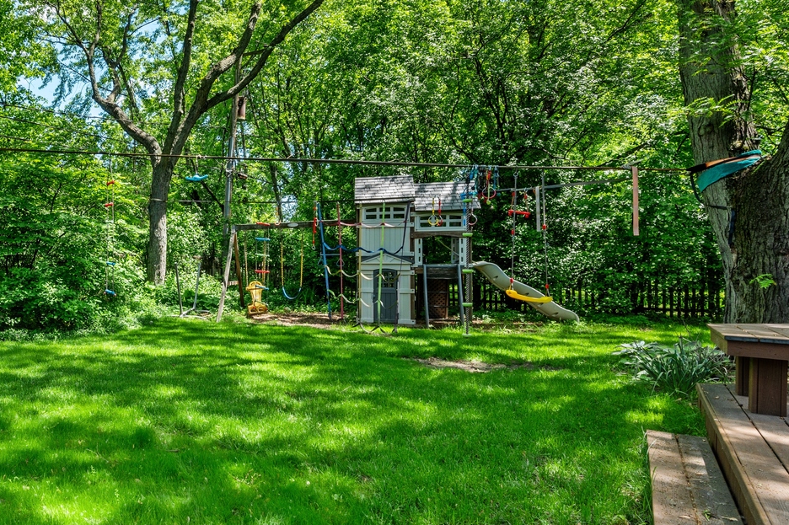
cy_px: 263
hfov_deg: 61.5
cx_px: 120
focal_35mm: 26
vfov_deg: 49.5
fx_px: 570
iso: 100
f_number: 11
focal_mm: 15
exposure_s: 1/25
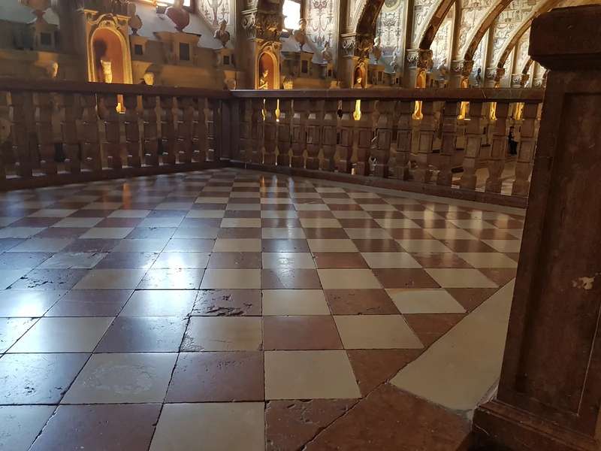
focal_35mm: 26
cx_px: 300
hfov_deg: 67.3
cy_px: 226
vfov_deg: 53.1
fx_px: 451
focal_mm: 4.2
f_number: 1.7
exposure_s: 1/33
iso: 200
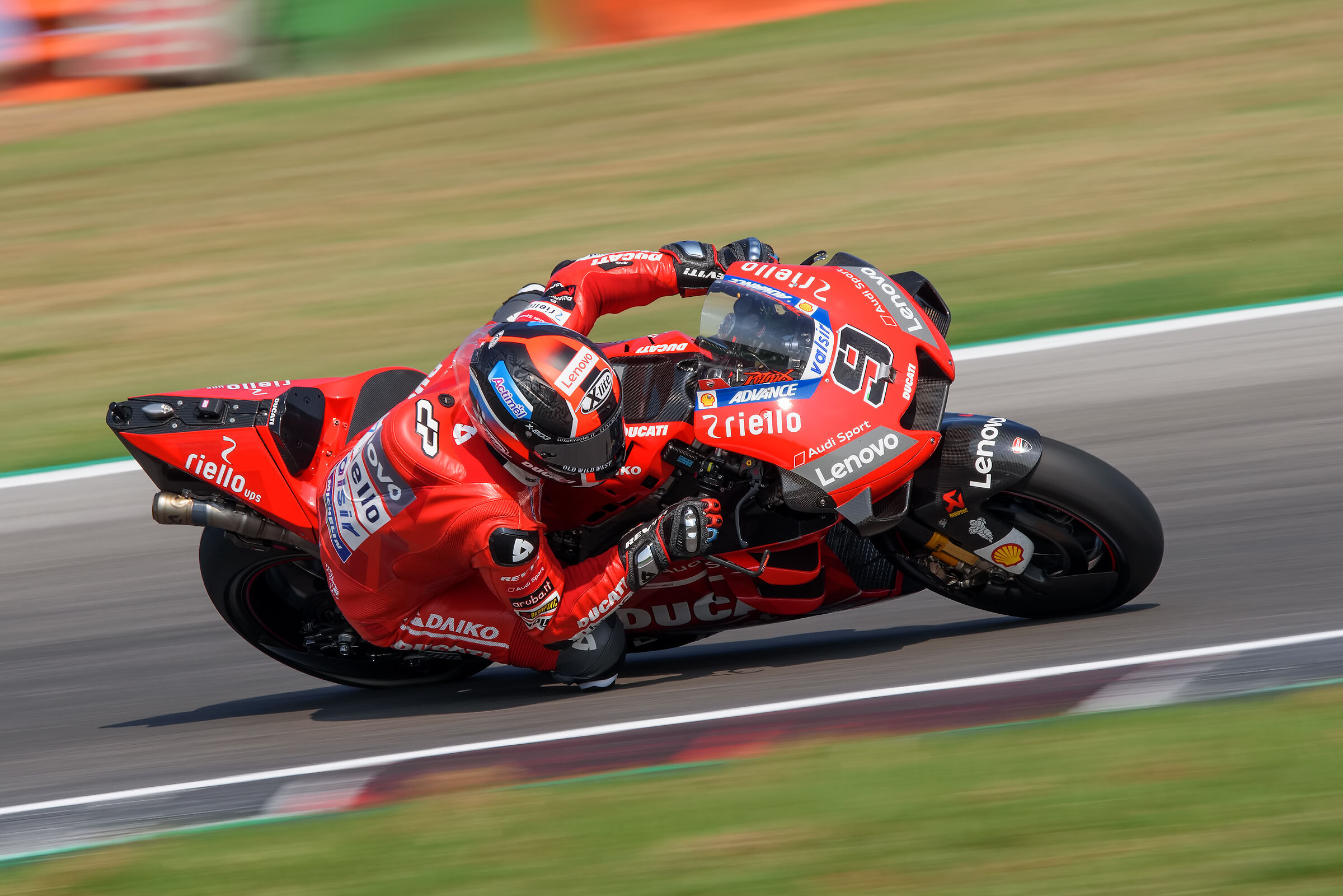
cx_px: 672
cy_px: 448
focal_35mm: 400
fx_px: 14921
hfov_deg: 5.2
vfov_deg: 3.4
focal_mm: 400
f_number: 16
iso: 160
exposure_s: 1/125
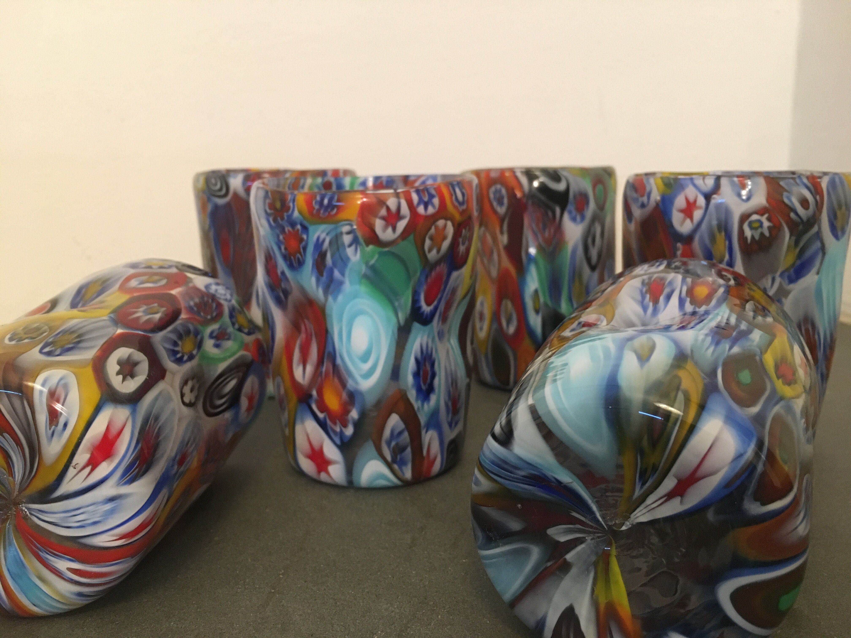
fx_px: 713
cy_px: 319
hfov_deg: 61.7
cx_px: 426
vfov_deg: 48.2
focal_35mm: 29
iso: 200
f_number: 2.2
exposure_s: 1/17
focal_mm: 4.15
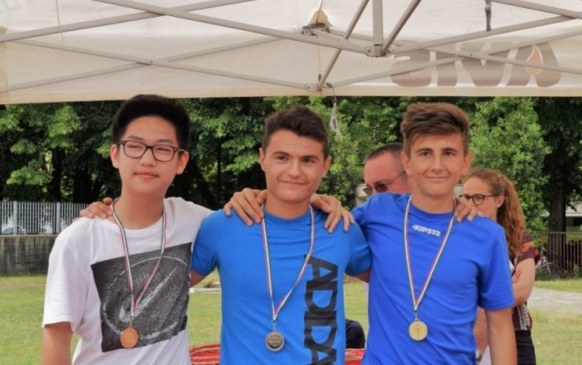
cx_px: 297
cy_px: 175
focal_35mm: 50
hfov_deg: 40.3
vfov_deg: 25.9
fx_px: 793
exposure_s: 1/320
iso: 200
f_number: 9
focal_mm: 32
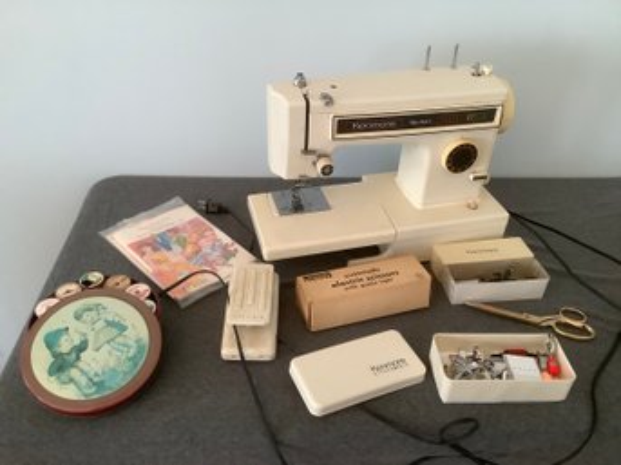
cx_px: 310
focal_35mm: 31
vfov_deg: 45.4
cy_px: 232
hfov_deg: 58.4
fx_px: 556
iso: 250
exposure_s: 1/60
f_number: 2.4
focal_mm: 3.3
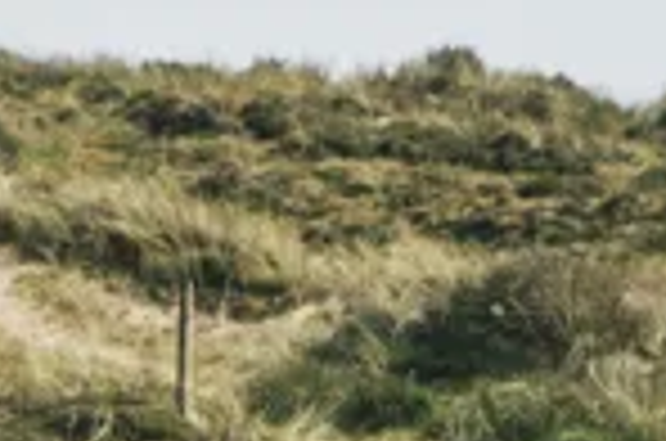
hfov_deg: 12.0
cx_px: -162
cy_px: 974
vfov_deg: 7.7
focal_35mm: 168
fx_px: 3101
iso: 320
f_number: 2.8
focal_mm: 31
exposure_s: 1/3200
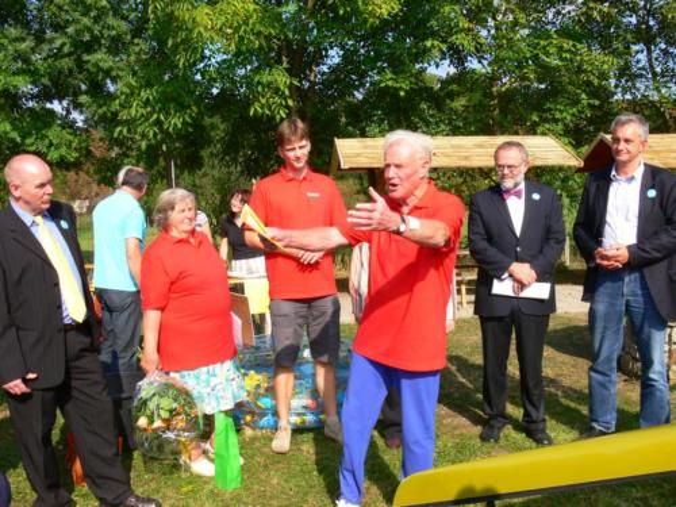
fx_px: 683
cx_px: 338
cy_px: 254
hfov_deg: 52.6
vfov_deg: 40.7
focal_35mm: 35
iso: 100
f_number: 9
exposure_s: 1/125
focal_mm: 7.4
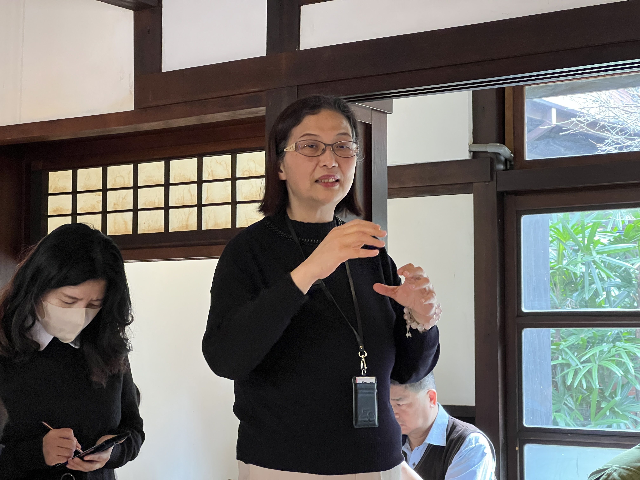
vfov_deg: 19.1
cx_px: 320
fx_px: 1424
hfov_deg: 25.3
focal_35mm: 77
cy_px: 240
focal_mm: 9
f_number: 2.8
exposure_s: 1/60
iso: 800
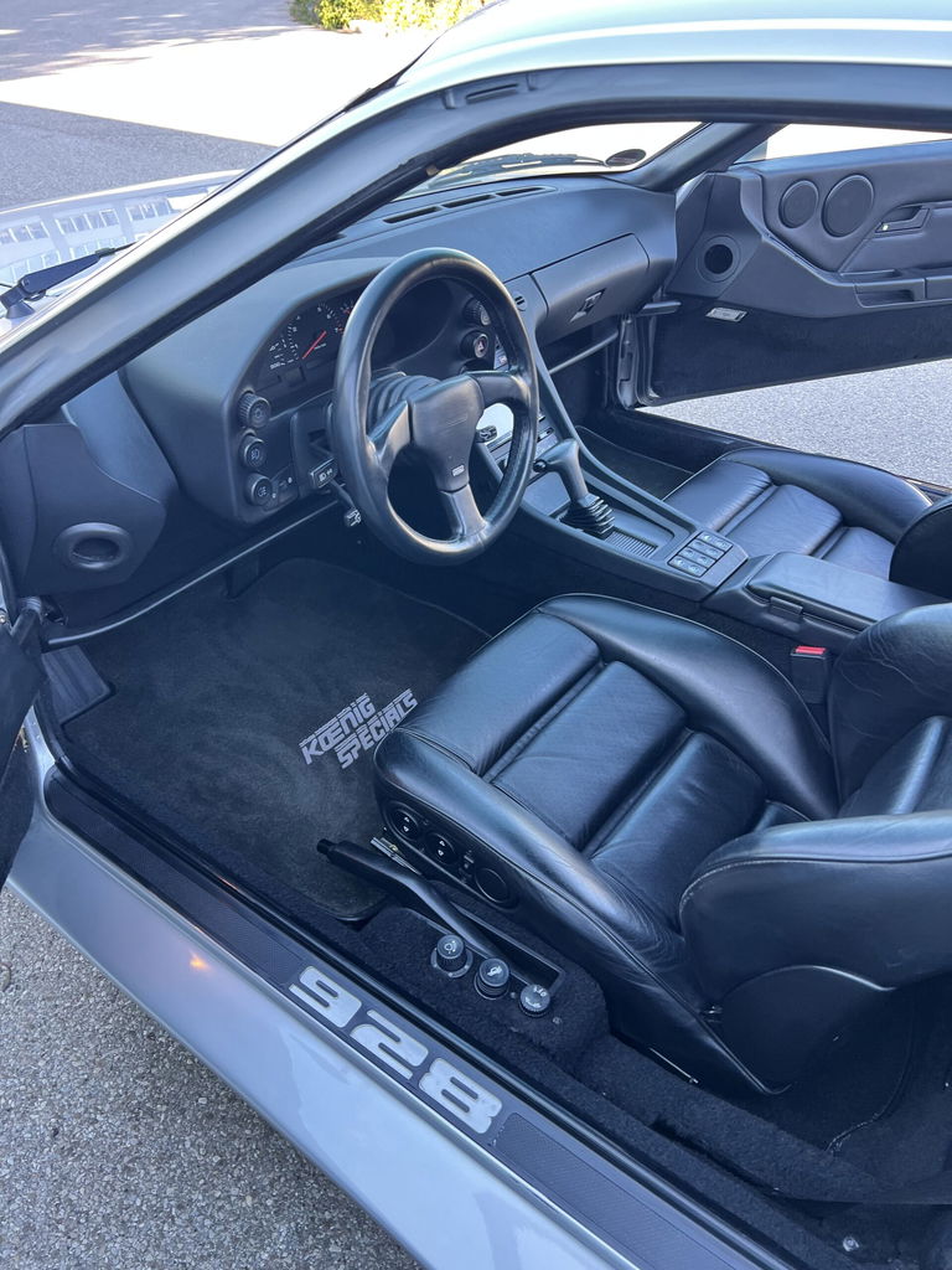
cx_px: 476
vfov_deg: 67.3
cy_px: 635
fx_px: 953
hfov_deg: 53.1
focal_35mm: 26
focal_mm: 5.7
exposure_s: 1/121
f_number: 1.5
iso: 80
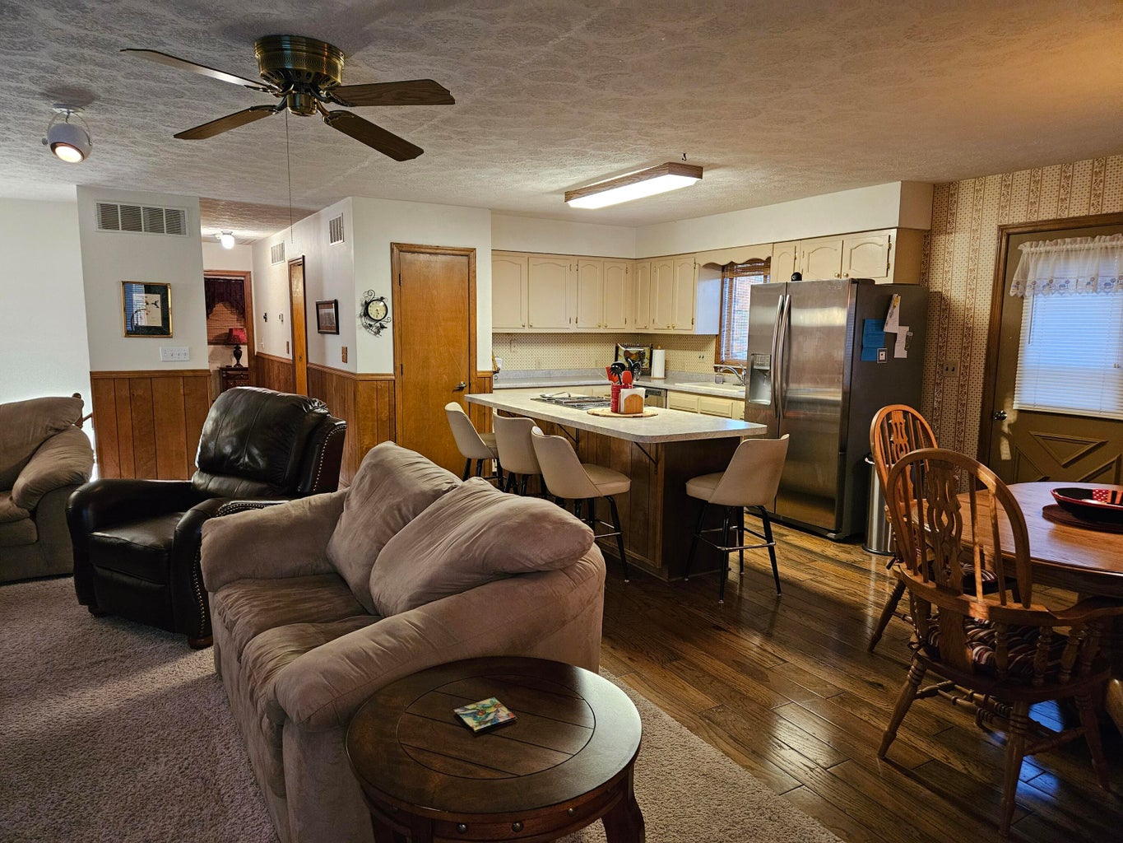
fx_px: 746
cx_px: 562
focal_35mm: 23
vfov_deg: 58.9
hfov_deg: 73.9
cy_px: 422
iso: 640
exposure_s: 1/60
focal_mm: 5.4
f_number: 1.8
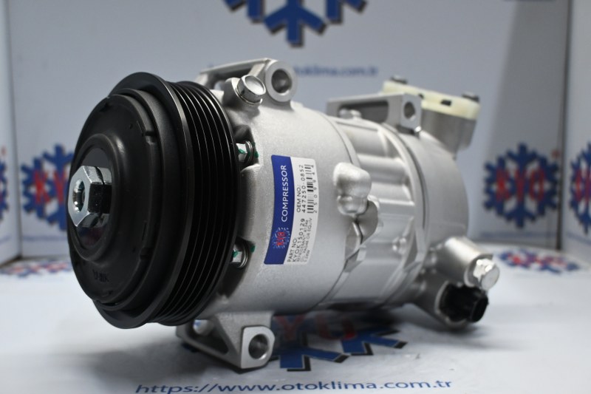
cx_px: 296
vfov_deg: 35.5
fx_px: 615
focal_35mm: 38
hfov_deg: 51.3
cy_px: 197
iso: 1250
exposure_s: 1/125
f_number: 4.2
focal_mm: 25
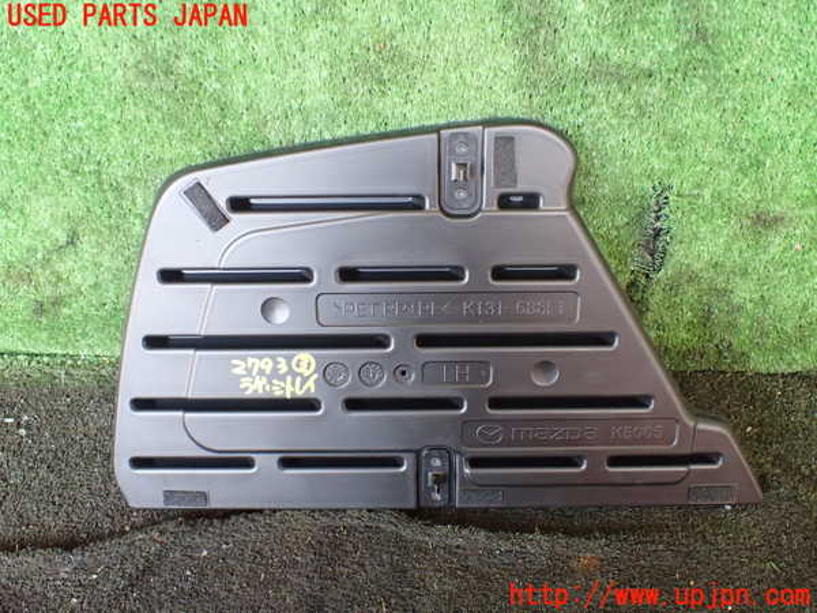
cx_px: 408
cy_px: 306
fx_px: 708
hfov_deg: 60.0
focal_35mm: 30
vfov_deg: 46.8
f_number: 2.3
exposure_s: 1/125
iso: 500
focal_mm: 5.4
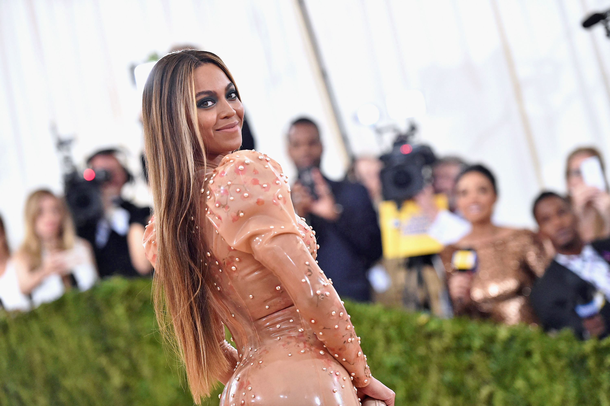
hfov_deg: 13.7
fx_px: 2540
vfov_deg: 9.1
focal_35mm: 150
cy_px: 203
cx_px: 305
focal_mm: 150
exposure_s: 1/1250
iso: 3200
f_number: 3.2
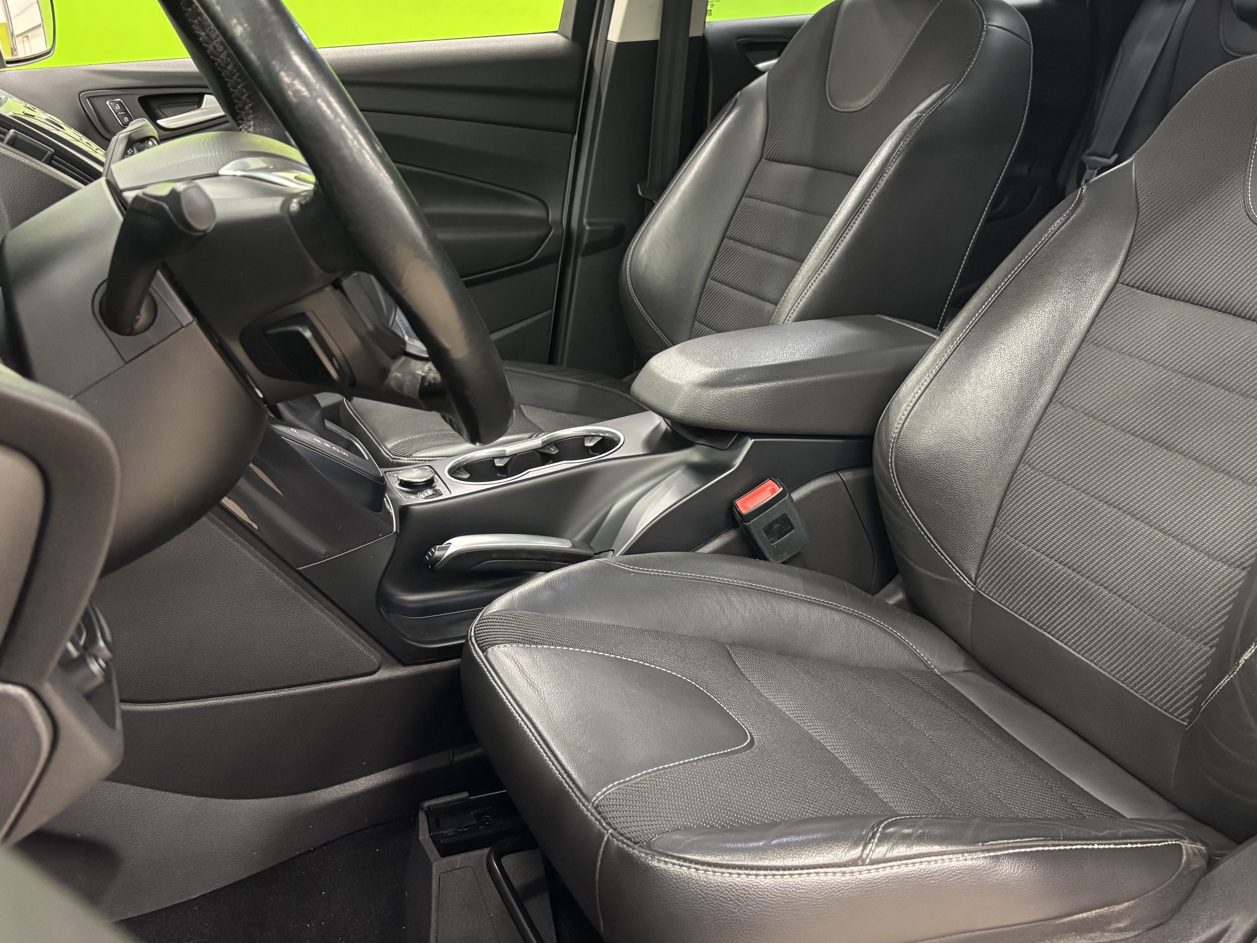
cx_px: 675
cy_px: 362
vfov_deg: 39.4
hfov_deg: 51.3
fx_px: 1307
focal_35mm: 36
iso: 500
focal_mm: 5.96
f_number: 1.6
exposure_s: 1/33
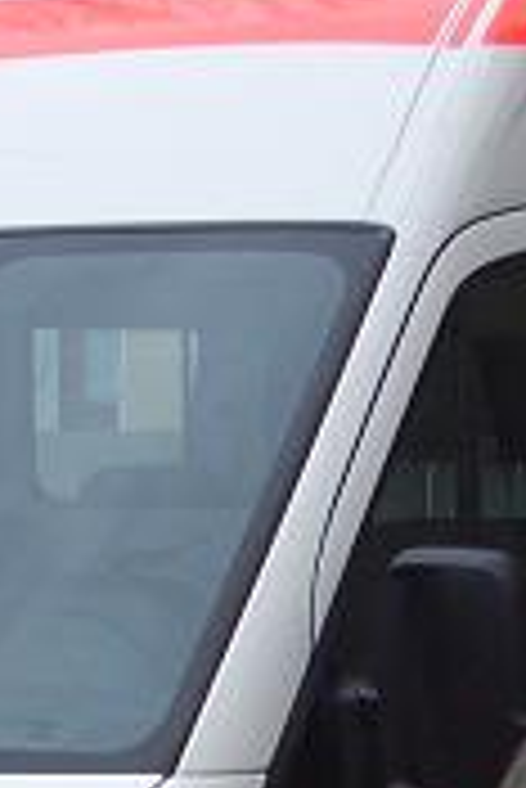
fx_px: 4090
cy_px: 905
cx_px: 171
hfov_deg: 7.4
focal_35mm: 187
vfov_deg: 10.8
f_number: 2.8
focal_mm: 6.8
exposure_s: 1/100
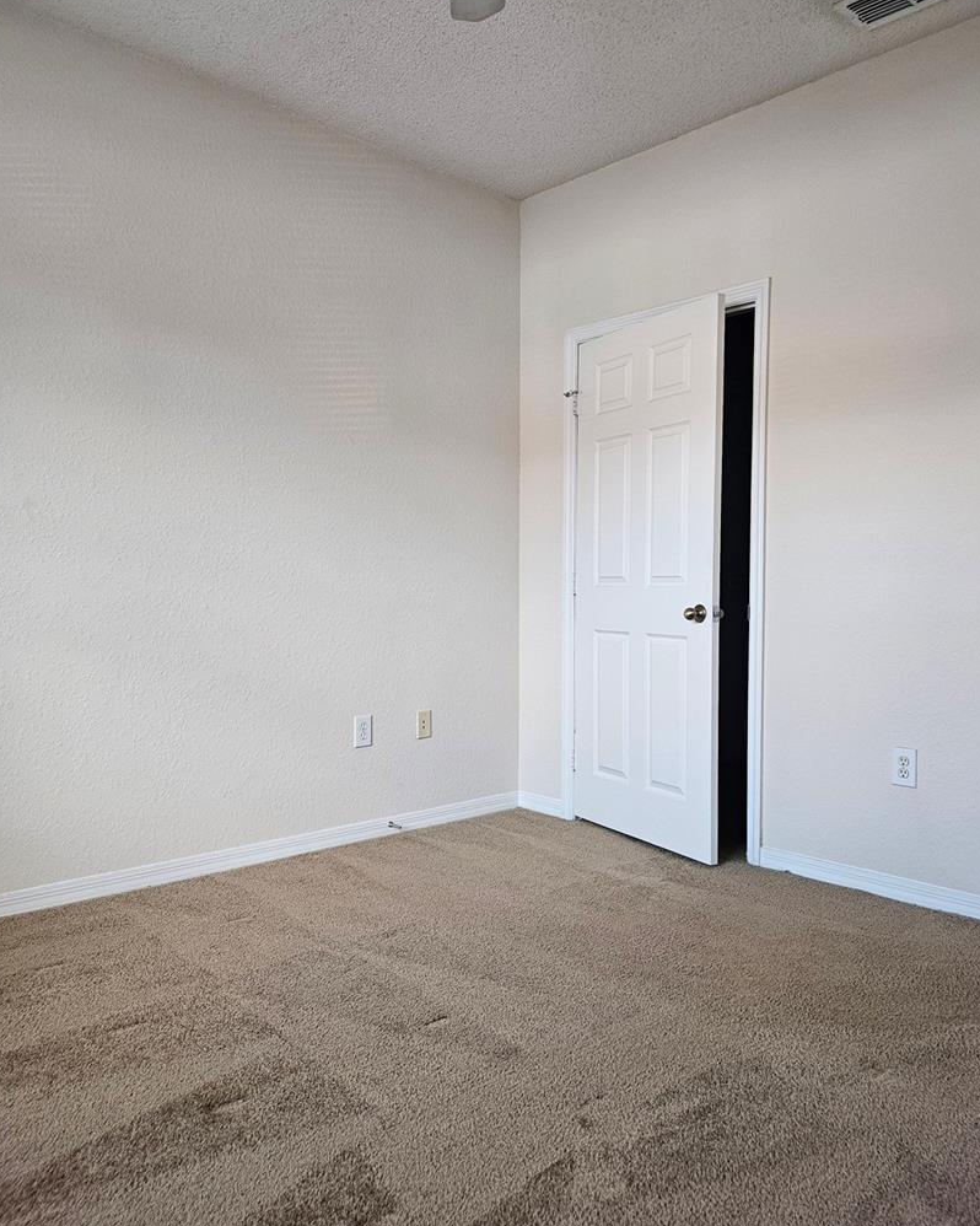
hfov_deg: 53.1
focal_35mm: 27
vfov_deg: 64.1
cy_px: 622
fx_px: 979
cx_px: 537
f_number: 1.8
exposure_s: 1/180
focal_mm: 5.4
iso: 125
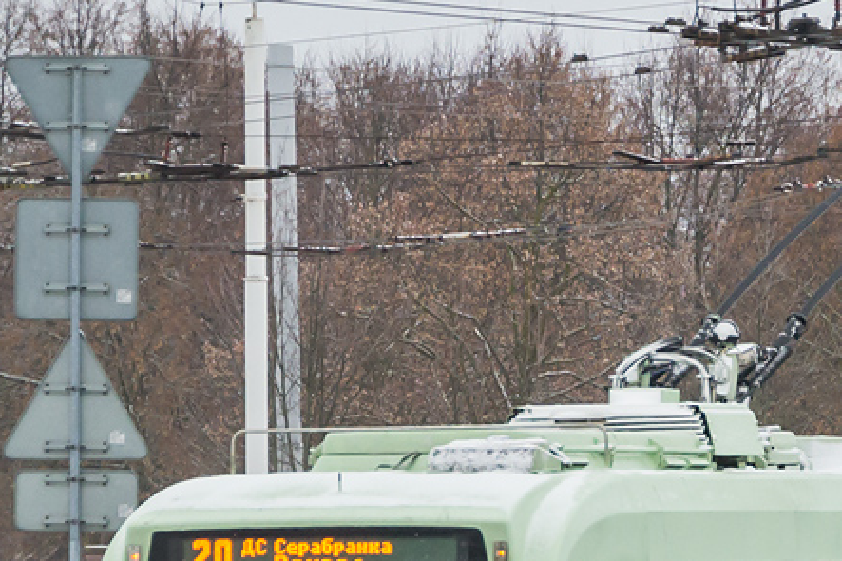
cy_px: 488
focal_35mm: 436
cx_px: 604
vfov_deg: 3.1
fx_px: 10193
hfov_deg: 4.7
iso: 800
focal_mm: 92
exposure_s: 1/500
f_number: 5.6
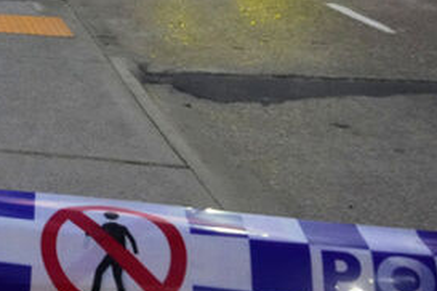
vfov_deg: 15.6
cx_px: -221
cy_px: -9
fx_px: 1044
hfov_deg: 20.3
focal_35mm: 86
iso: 6400
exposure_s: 1/125
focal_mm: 24
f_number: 9
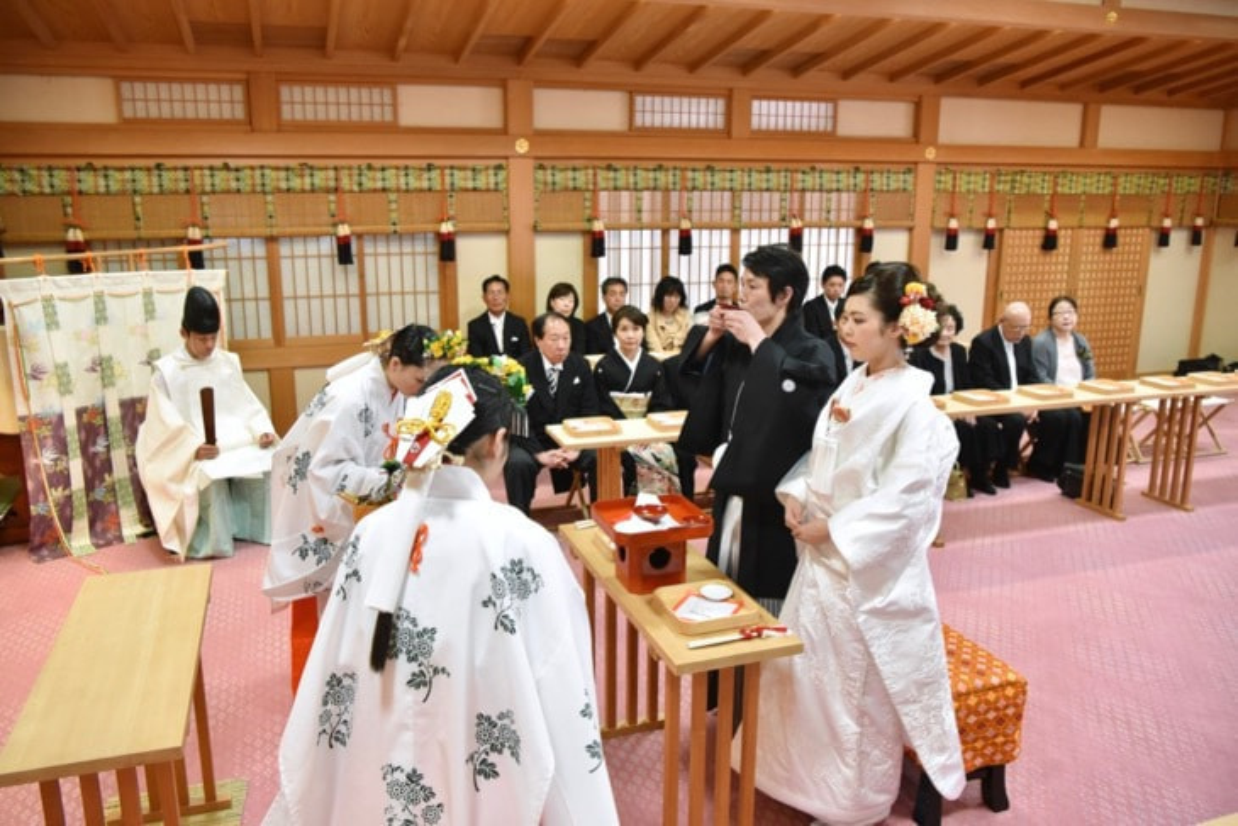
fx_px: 997
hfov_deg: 63.6
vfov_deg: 45.0
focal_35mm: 29
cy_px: 413
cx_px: 619
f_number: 5
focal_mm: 29
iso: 4000
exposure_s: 1/50
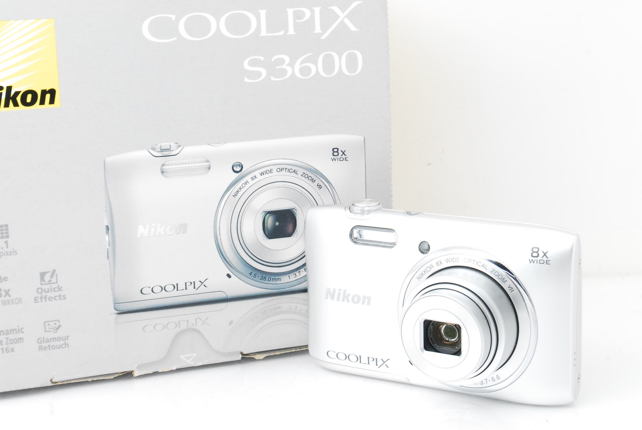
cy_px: 215
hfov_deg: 28.0
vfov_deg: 19.0
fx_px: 1286
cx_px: 321
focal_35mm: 72
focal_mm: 48
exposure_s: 1/125
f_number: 16
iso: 800
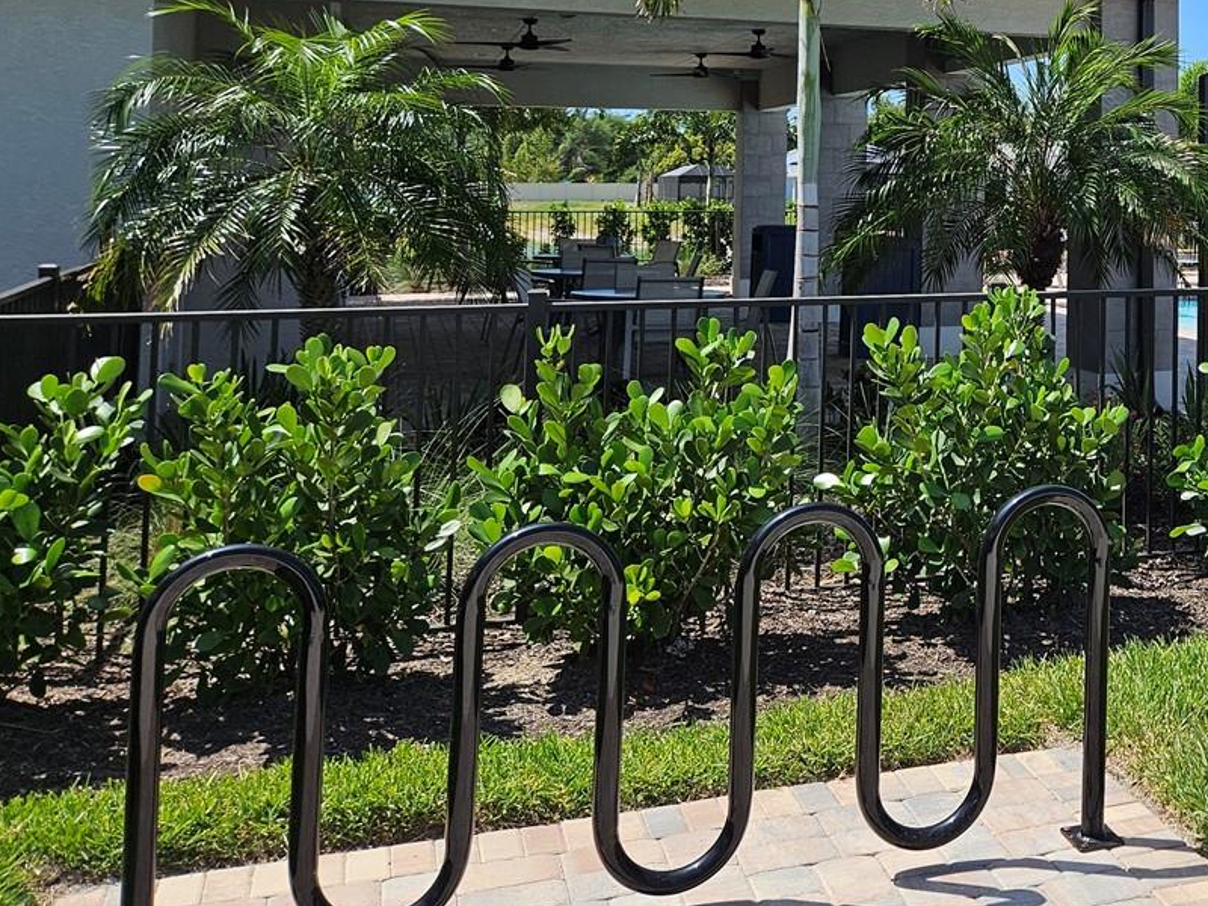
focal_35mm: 46
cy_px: 101
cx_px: 1145
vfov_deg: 30.2
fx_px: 1605
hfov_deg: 37.8
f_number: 1.8
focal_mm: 5.4
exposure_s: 1/2259
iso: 25
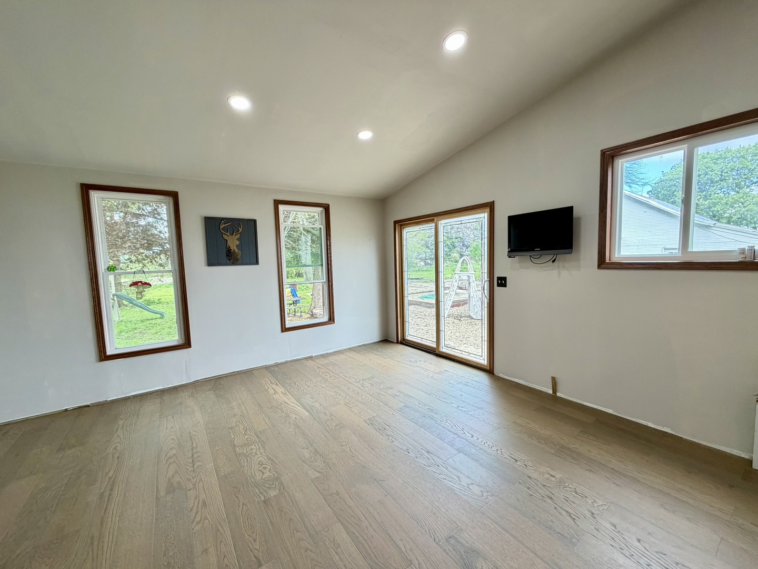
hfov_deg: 102.1
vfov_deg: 85.7
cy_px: 284
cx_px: 379
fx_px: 307
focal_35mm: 14
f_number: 2.2
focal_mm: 2.22
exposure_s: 1/120
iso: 200
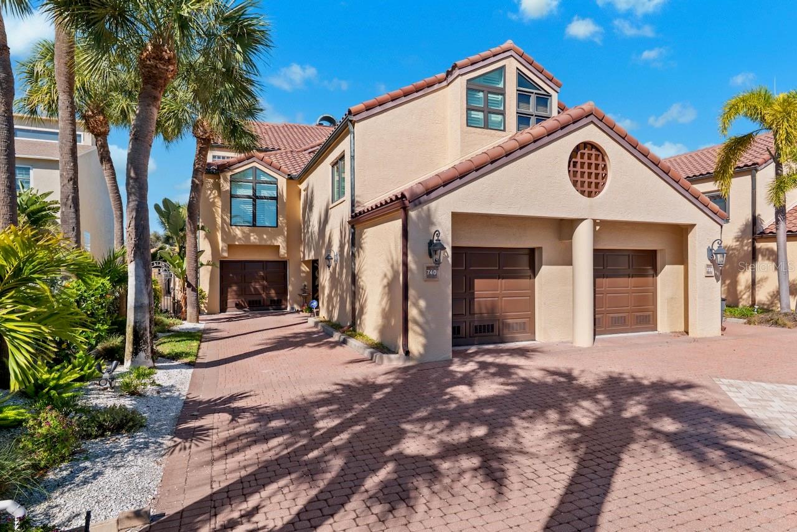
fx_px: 443
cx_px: 398
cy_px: 266
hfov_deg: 84.0
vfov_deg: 62.0
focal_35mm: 20
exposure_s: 1/160
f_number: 8
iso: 100
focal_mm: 20
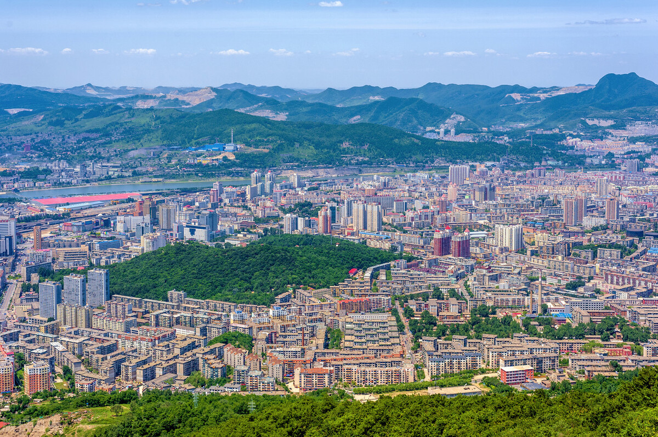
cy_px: 218
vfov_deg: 26.9
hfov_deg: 39.6
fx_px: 913
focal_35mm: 50
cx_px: 329
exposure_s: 1/800
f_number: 8
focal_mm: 50
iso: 200
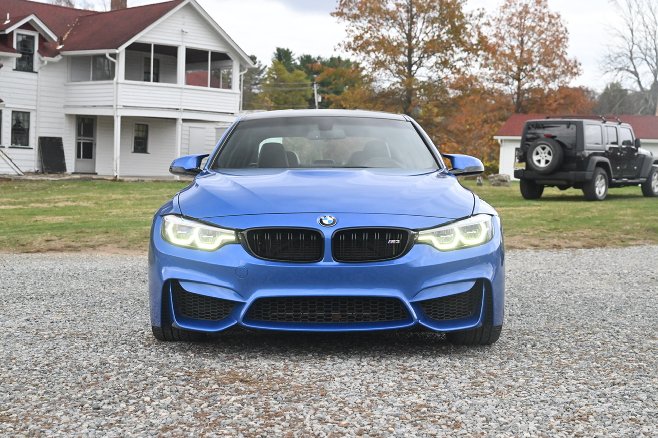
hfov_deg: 38.2
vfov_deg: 26.0
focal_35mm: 52
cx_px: 329
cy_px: 219
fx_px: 950
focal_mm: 52
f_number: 6.3
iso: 4000
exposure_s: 1/500
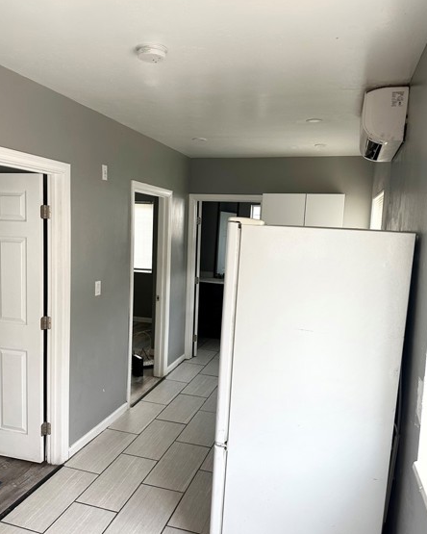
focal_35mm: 27
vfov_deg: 64.1
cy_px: 268
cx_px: 206
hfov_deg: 53.2
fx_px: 427
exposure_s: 1/121
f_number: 1.78
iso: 160
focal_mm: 6.86
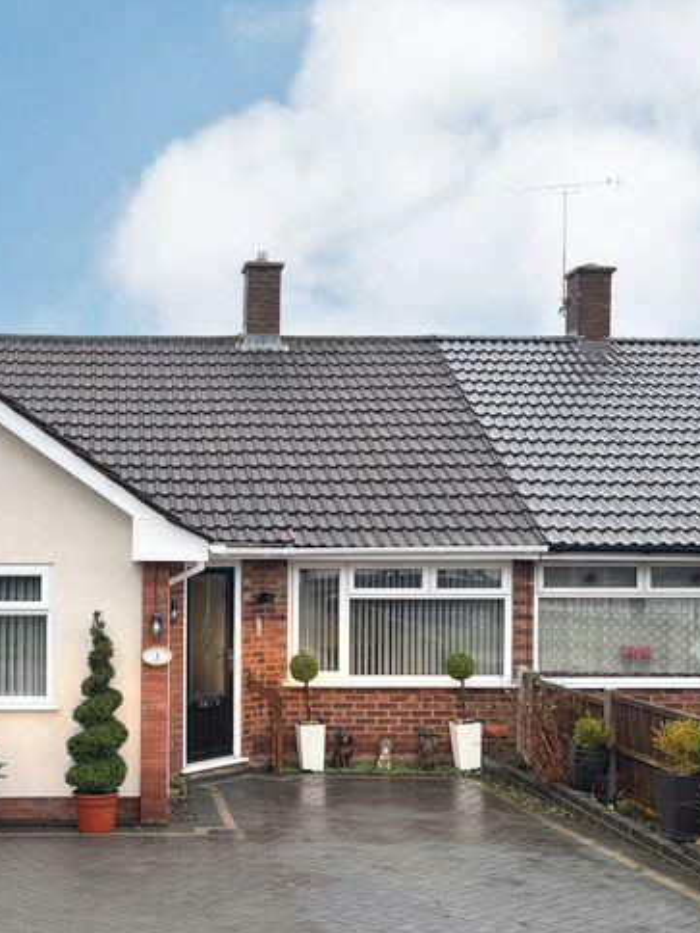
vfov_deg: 43.7
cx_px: 141
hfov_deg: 32.7
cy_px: 544
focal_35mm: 43
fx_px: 1159
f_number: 1.6
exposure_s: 1/121
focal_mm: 5.96
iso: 64
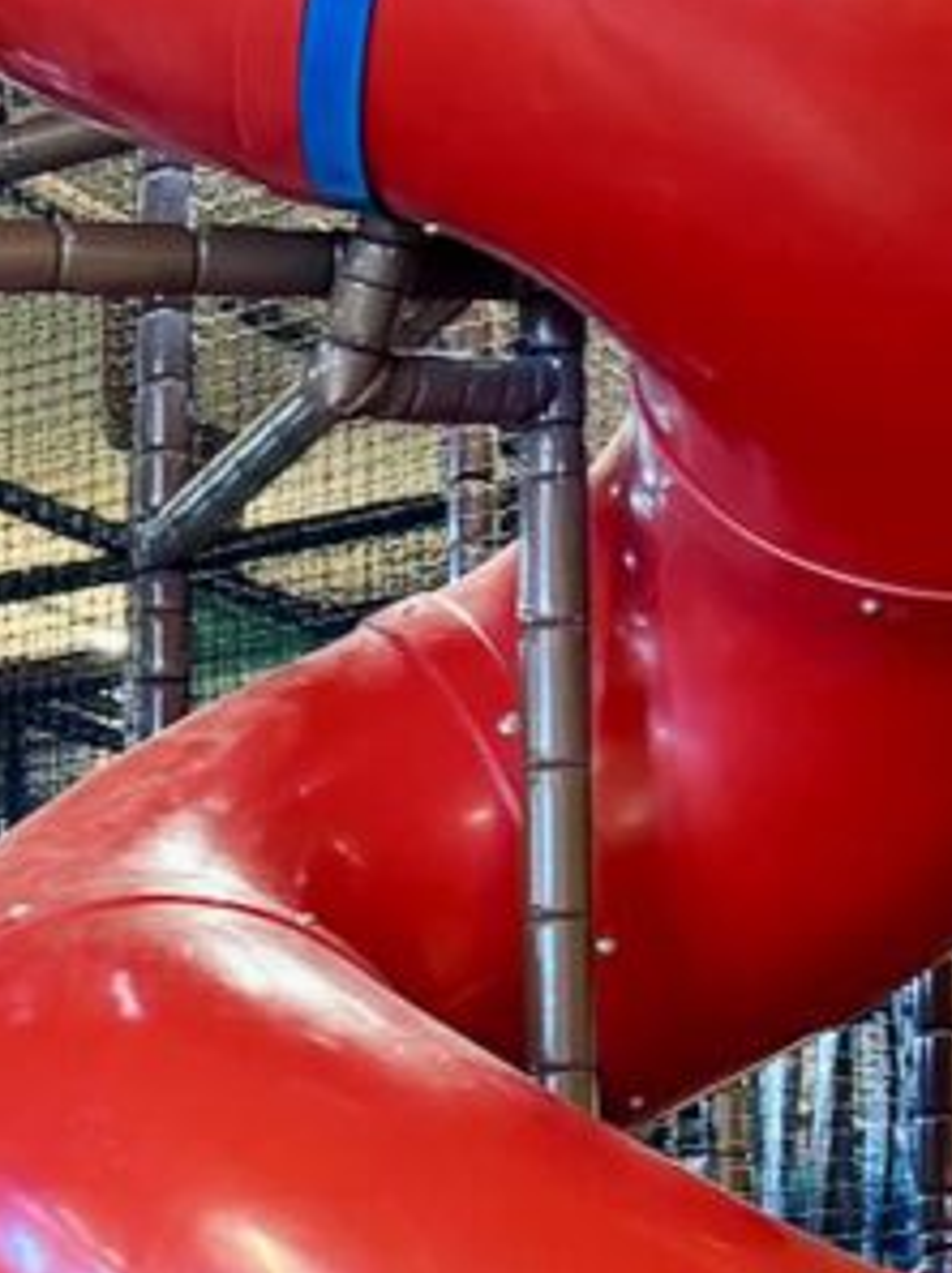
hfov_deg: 14.9
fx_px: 3271
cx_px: -641
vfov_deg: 20.8
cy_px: 1440
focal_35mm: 89
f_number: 1.78
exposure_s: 1/50
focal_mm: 6.76
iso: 800
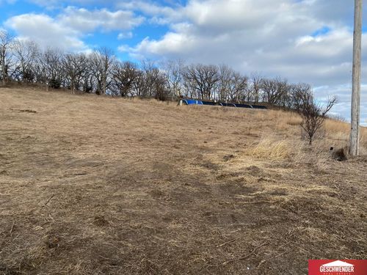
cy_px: 138
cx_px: 184
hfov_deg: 67.3
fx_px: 276
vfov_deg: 53.1
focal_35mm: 26
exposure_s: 1/1484
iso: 32
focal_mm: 4.25
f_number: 1.8
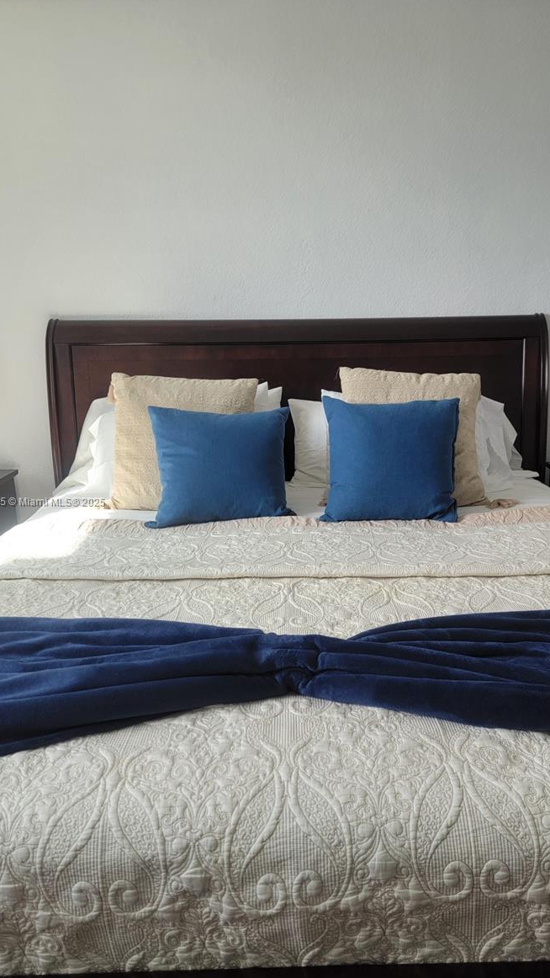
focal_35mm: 27
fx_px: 700
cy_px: 502
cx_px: 329
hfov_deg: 42.7
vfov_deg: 69.8
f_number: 1.8
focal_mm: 6.7
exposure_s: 1/120
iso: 80
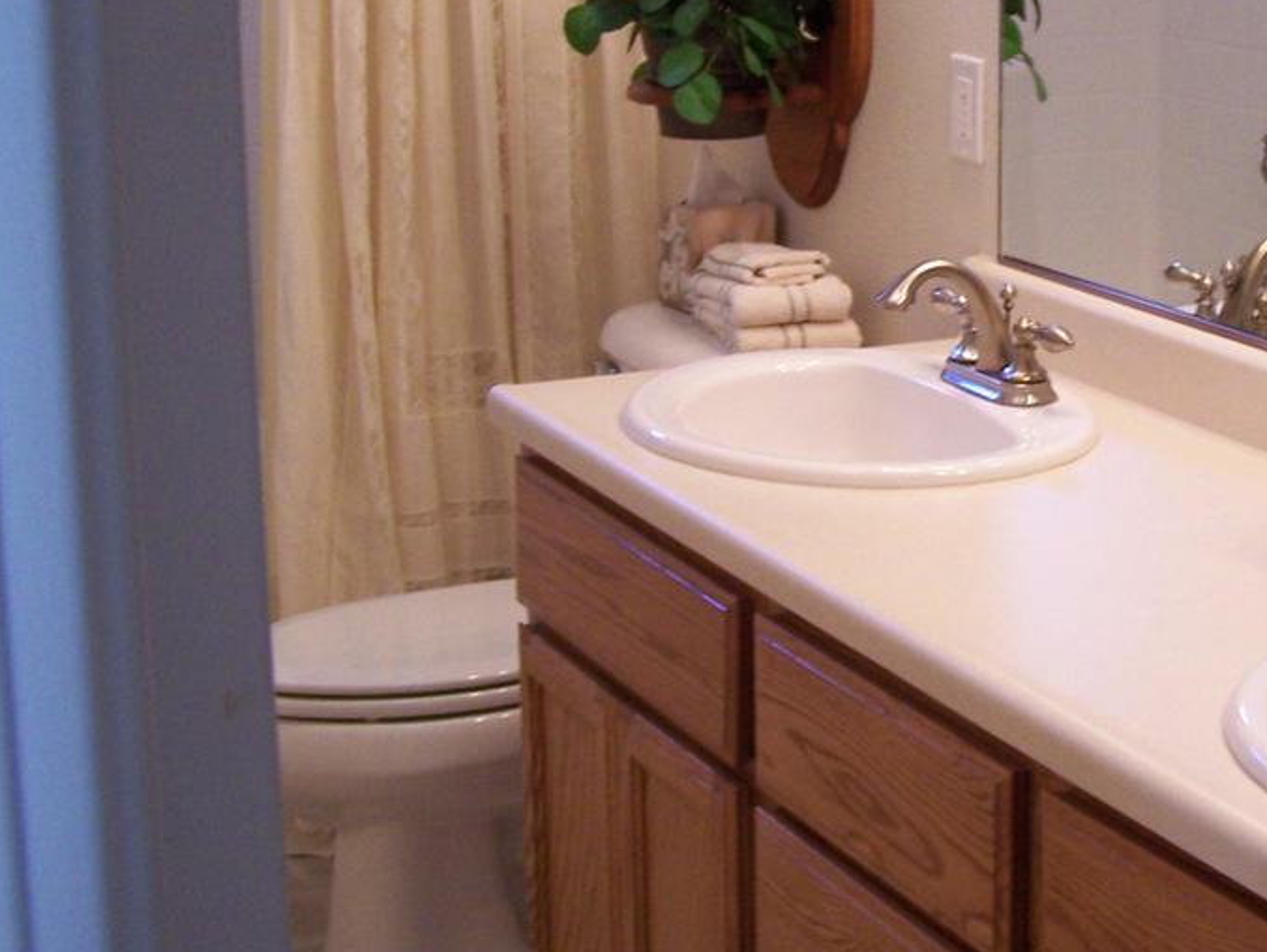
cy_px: 326
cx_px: 1183
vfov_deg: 20.4
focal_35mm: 72
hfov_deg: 26.0
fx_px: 2637
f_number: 2.8
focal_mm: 6.3
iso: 160
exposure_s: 1/30
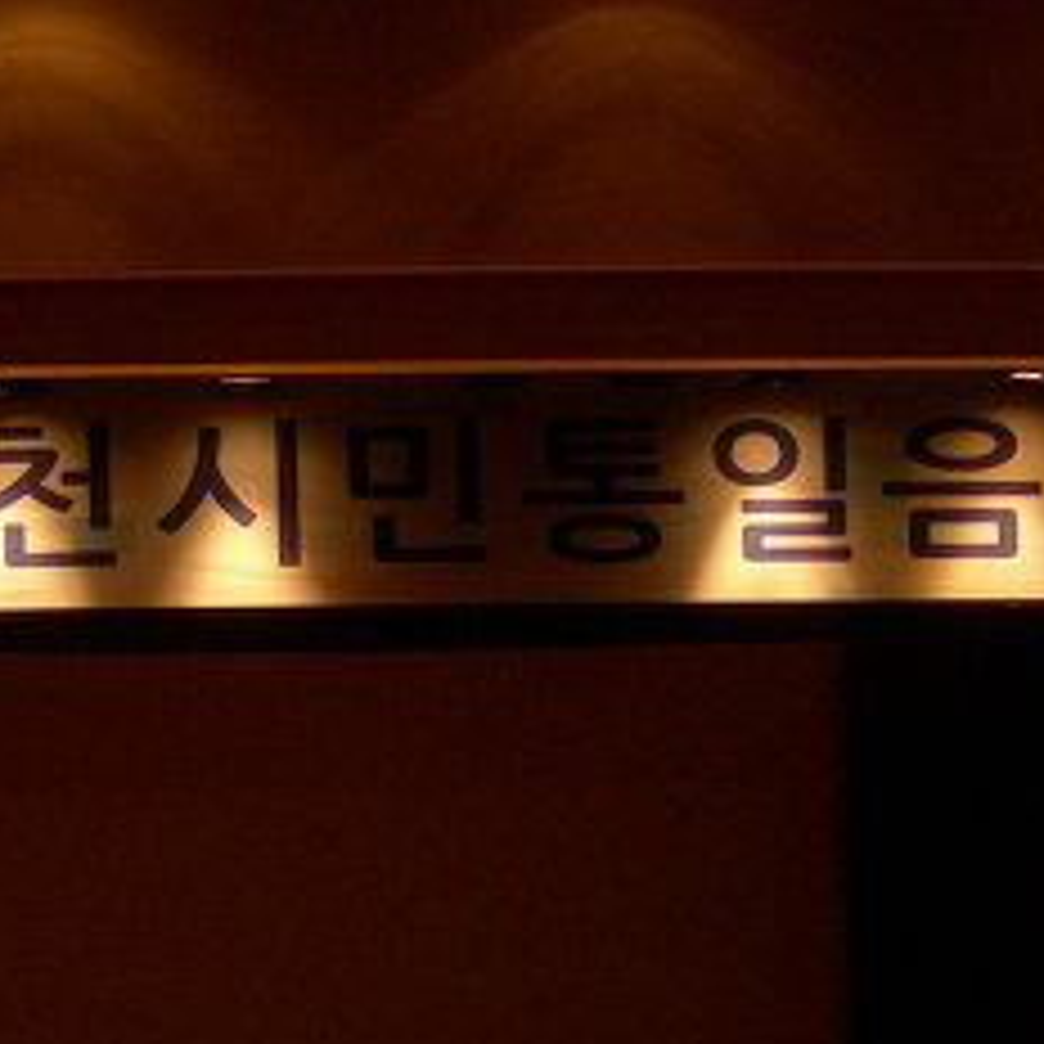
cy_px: 1076
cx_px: 234
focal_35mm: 100
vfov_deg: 17.0
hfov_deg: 17.3
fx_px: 3412
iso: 200
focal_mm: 8.5
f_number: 2.9
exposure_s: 1/60
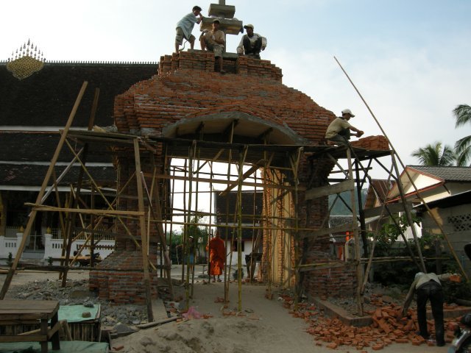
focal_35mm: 36
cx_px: 236
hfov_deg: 51.4
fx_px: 490
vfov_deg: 39.7
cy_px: 176
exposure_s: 1/148
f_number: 4.8
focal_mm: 7.5
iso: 64
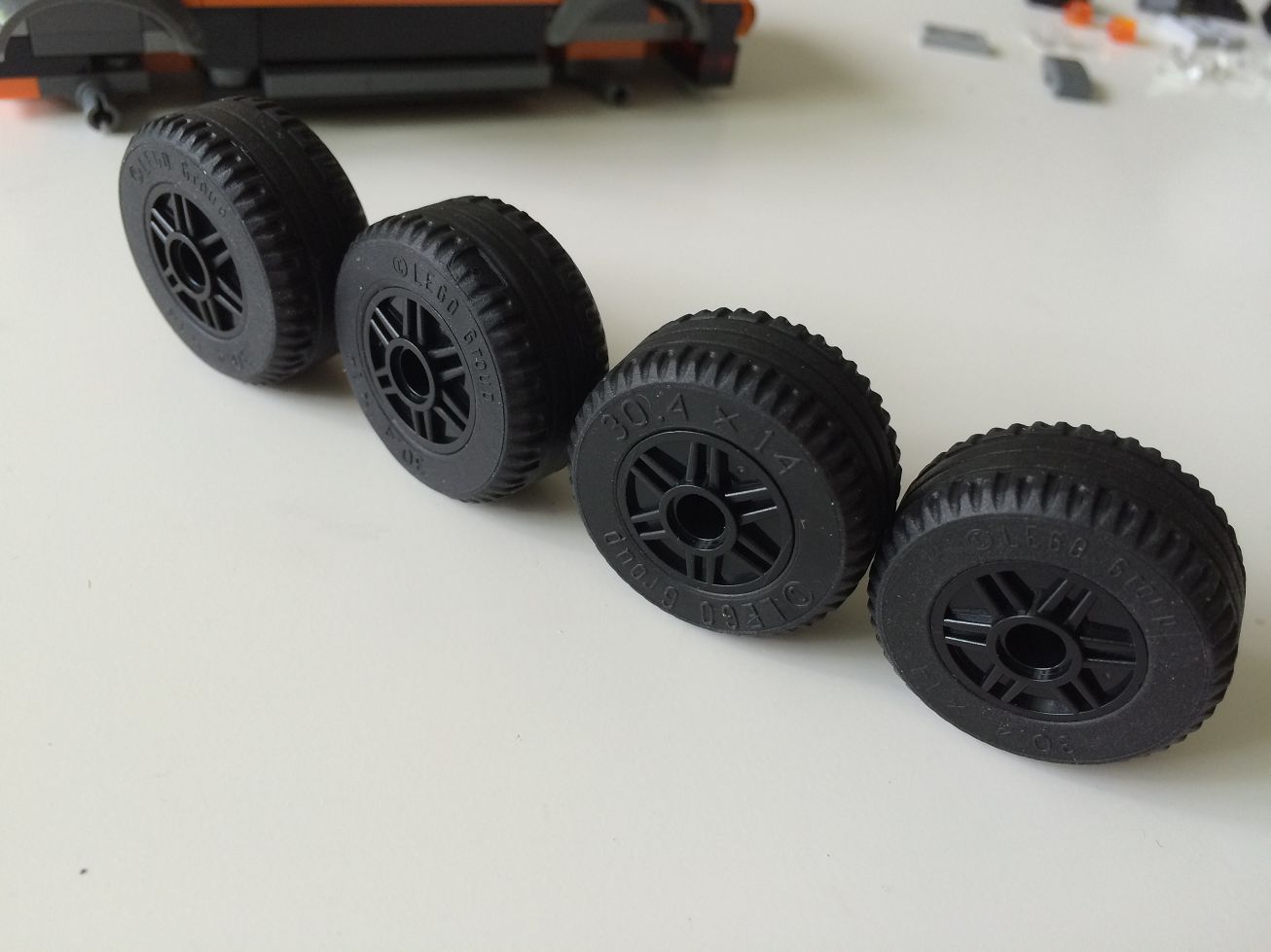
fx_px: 1065
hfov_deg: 61.7
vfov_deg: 48.2
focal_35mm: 29
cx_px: 636
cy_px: 476
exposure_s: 1/30
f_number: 2.2
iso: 80
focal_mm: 4.15
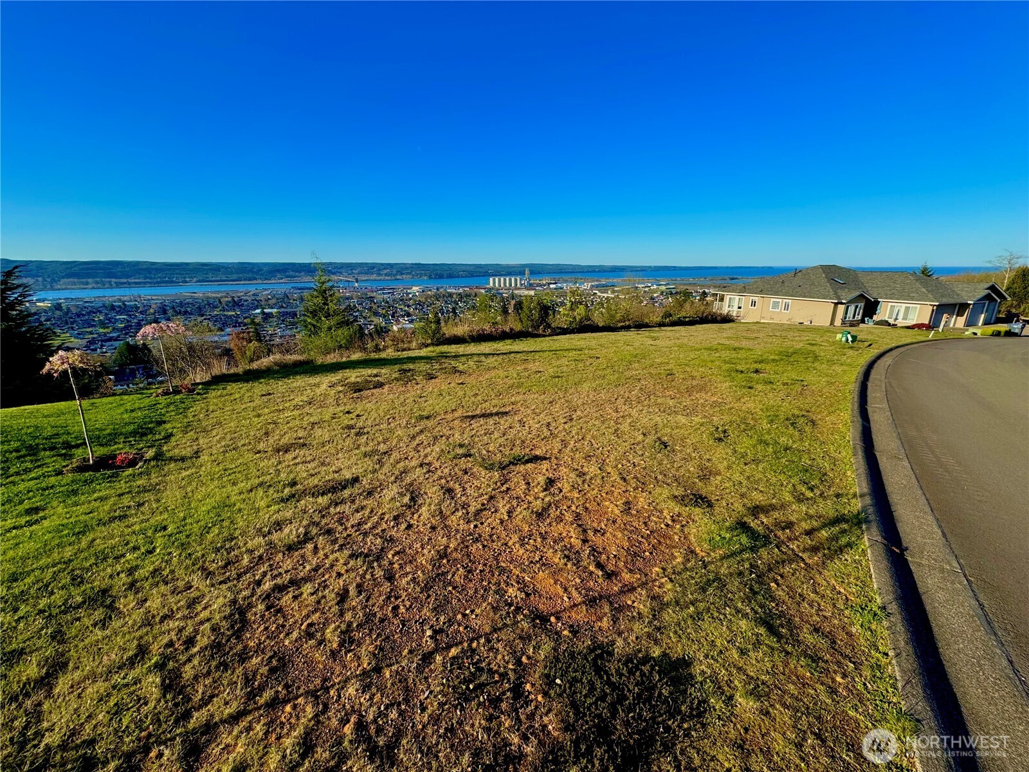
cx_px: 514
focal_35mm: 14
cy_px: 386
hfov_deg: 102.1
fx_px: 416
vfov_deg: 85.7
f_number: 2.2
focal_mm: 2.22
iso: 50
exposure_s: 1/1217
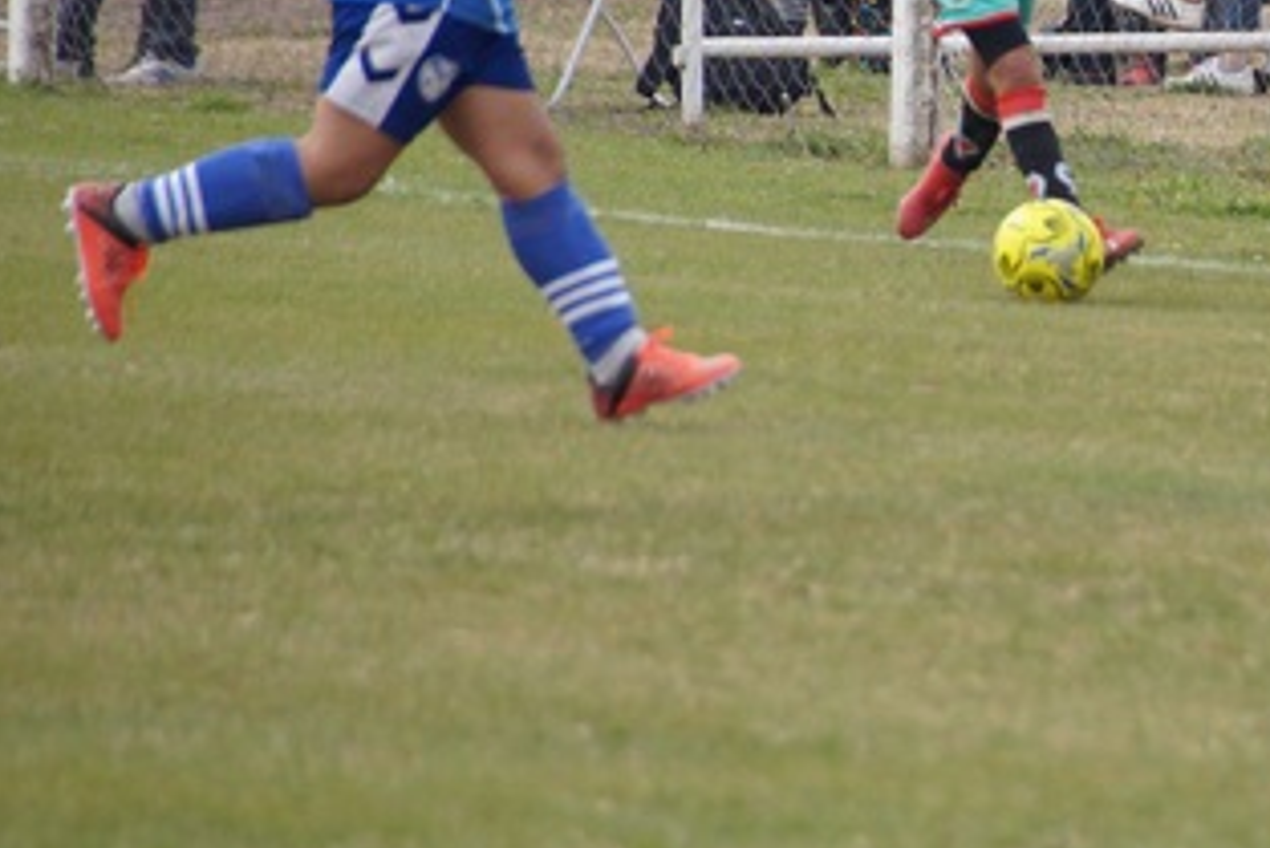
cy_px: 89
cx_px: 1136
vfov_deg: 1.8
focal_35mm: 766
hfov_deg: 2.7
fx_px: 27034
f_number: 6.3
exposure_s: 1/2000
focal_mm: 250
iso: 1250
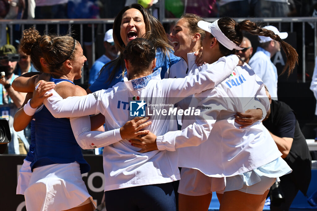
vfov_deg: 7.6
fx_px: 1584
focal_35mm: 180
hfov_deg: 11.4
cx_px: 158
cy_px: 106
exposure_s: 1/2000
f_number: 8
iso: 560
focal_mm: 180
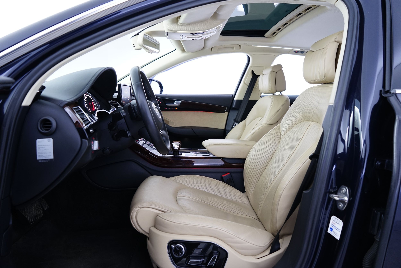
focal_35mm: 24
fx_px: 267
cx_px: 200
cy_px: 134
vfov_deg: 53.1
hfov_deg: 73.7
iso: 1000
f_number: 4.5
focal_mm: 24
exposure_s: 1/8
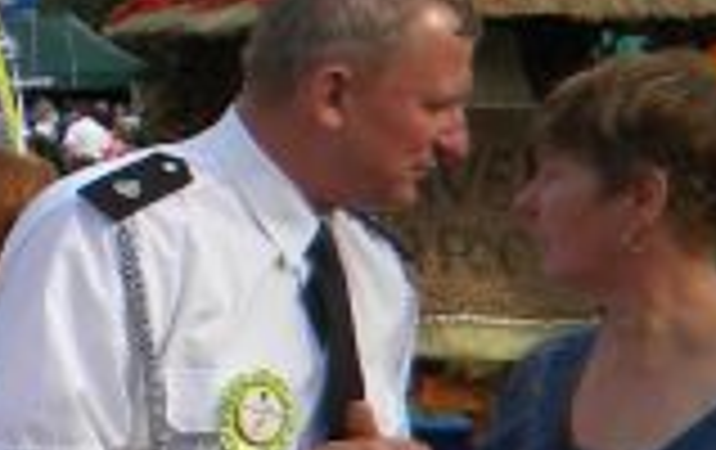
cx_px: -1040
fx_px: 2913
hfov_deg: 11.4
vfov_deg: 8.8
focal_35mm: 149
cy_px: 522
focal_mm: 5
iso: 80
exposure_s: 1/728
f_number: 3.5
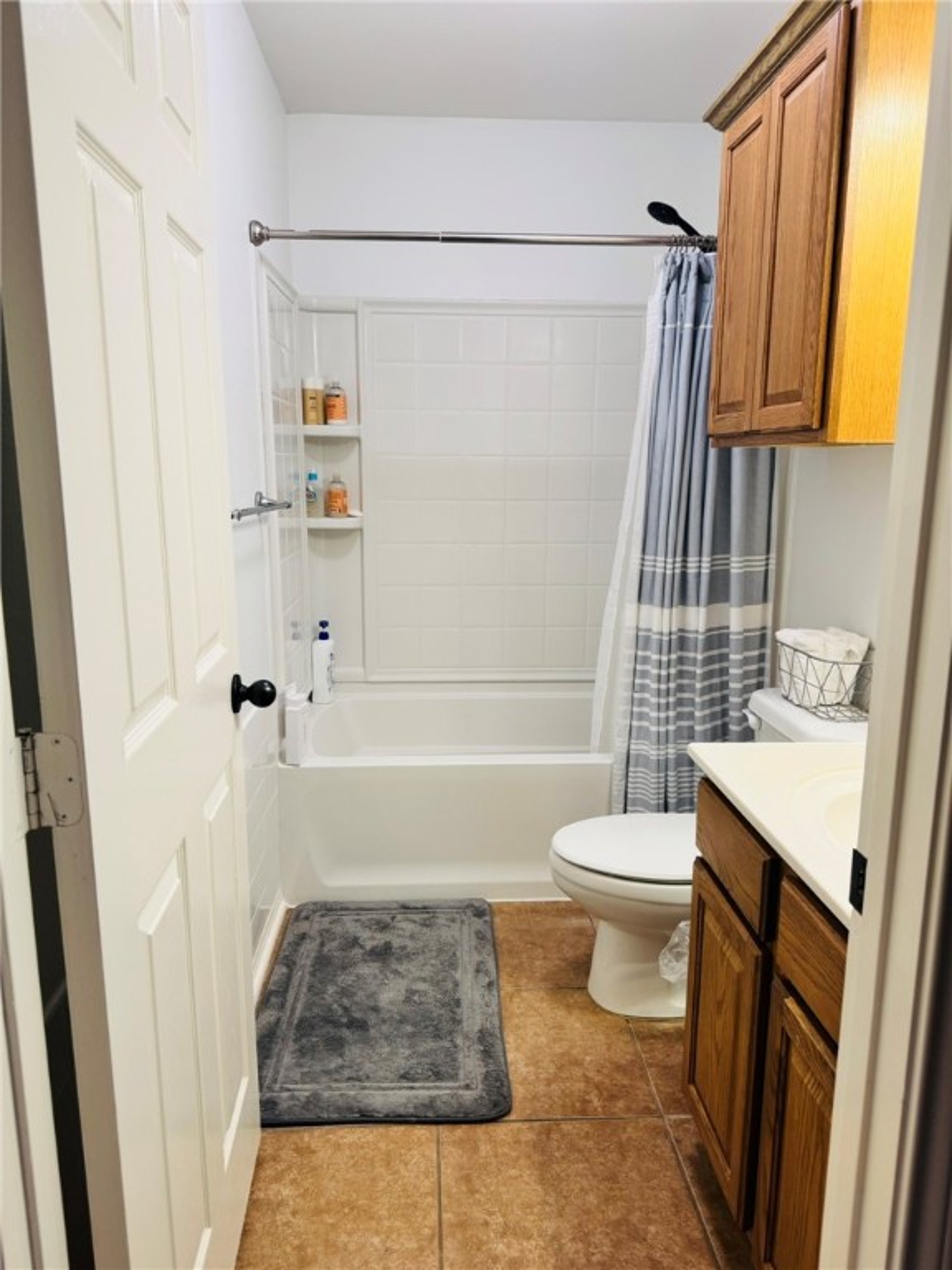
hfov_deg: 56.8
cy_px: 635
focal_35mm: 24
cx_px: 476
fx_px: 880
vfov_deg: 71.6
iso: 125
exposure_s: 1/120
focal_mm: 6.76
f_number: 1.78
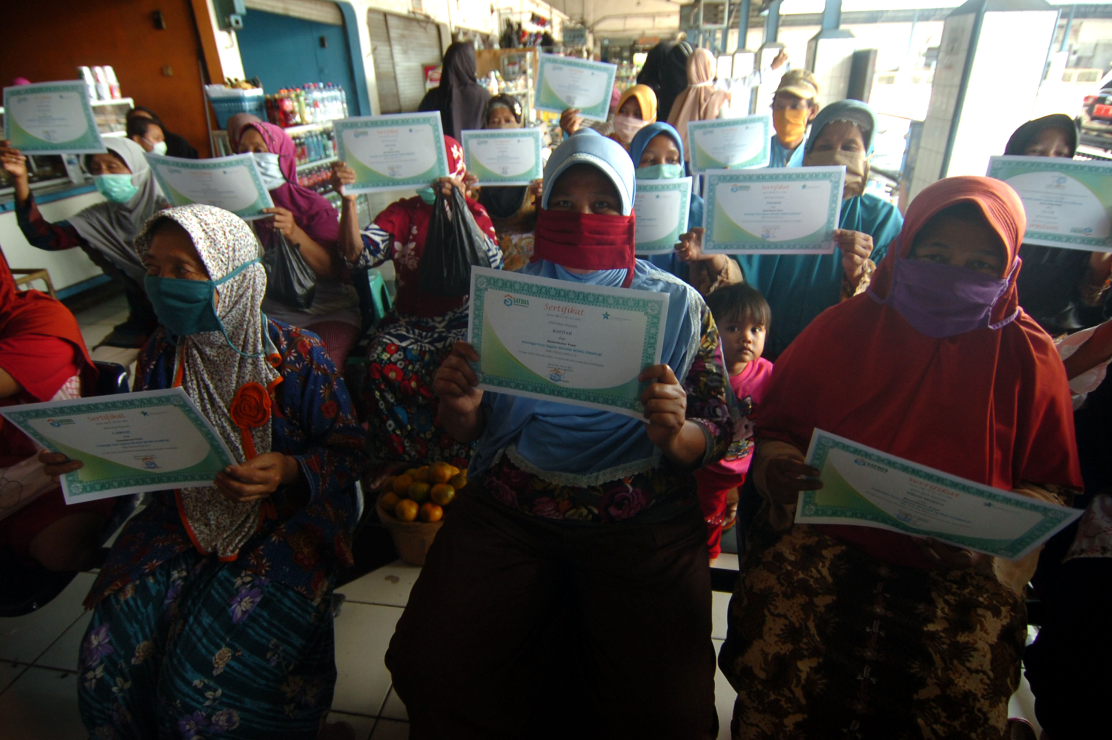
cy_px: 370
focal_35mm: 18
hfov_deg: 90.0
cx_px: 556
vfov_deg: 67.3
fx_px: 556
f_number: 4
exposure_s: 1/100
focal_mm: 12
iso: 400
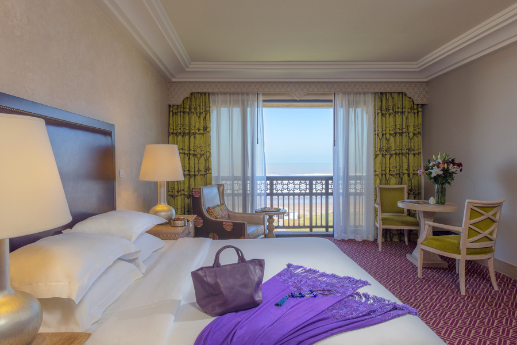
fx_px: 316
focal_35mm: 22
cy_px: 172
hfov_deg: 78.6
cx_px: 258
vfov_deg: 57.2
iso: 100
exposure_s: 1/40
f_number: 13
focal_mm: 22
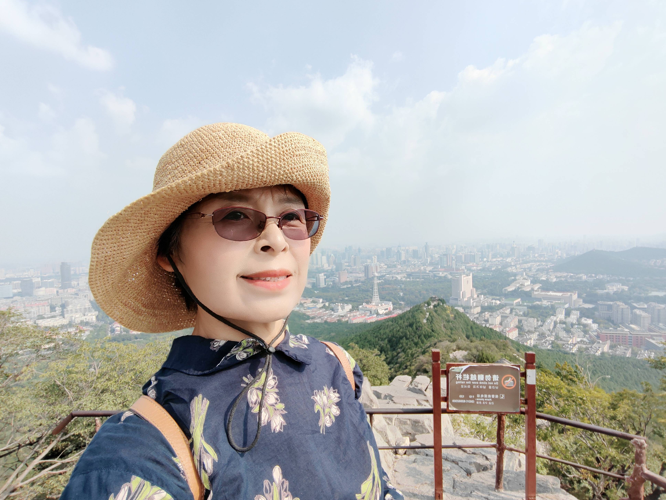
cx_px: 343
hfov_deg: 84.6
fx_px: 366
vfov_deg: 68.7
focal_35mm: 19
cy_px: 257
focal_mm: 2.66
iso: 50
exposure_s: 1/380
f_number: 2.4
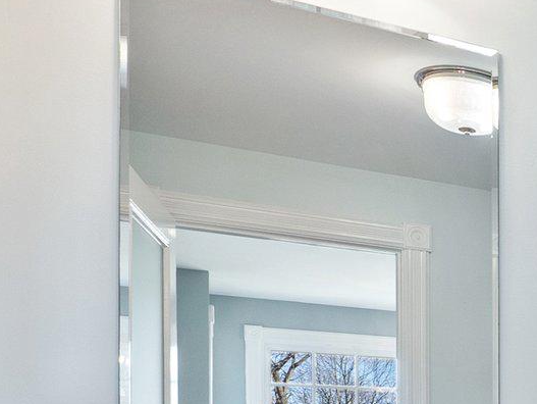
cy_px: 427
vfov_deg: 24.6
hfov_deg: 25.1
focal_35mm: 56
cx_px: 826
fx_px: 869
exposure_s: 1/8
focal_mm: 10
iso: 800
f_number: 8
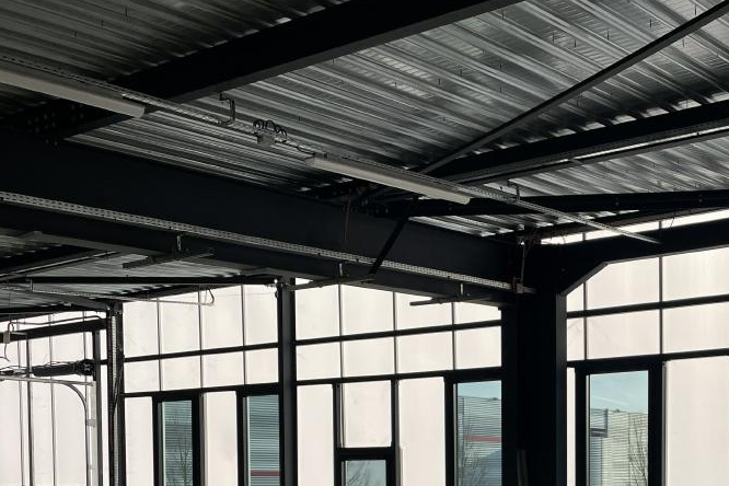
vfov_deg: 24.5
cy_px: 511
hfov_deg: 36.8
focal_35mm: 52
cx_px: 586
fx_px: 1053
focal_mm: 4.2
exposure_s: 1/3040
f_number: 1.6
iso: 32
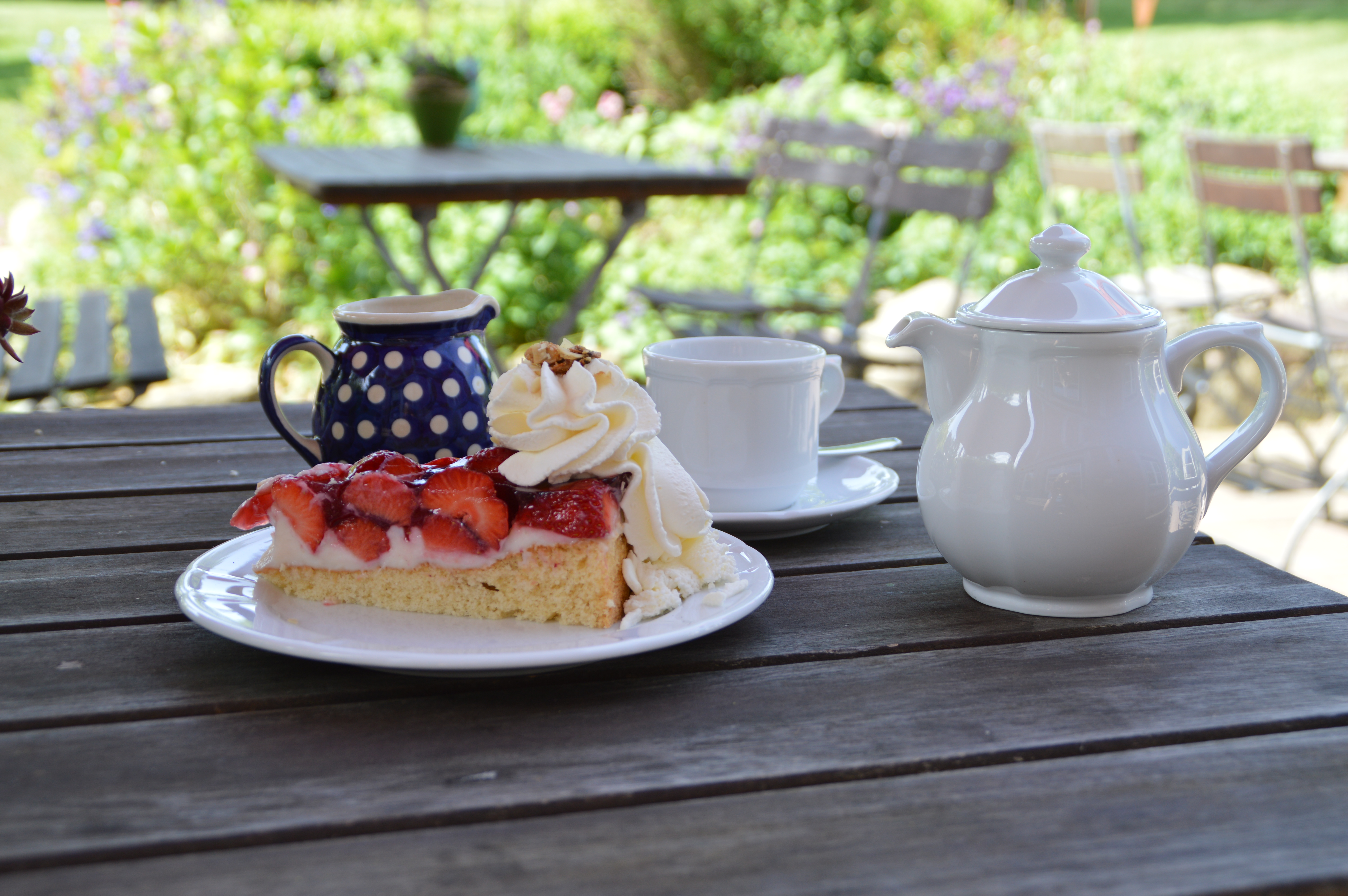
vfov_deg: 28.0
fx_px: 1796
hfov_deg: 41.1
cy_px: 448
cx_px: 674
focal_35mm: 48
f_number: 5.6
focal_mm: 32
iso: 140
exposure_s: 1/125
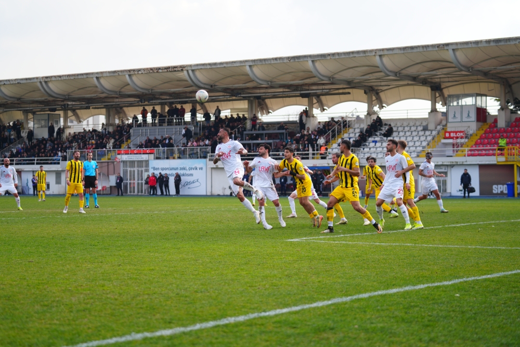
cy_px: 174
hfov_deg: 28.8
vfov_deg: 19.5
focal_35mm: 70
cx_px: 260
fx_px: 1011
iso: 200
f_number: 2.8
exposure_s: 1/1250
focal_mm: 70
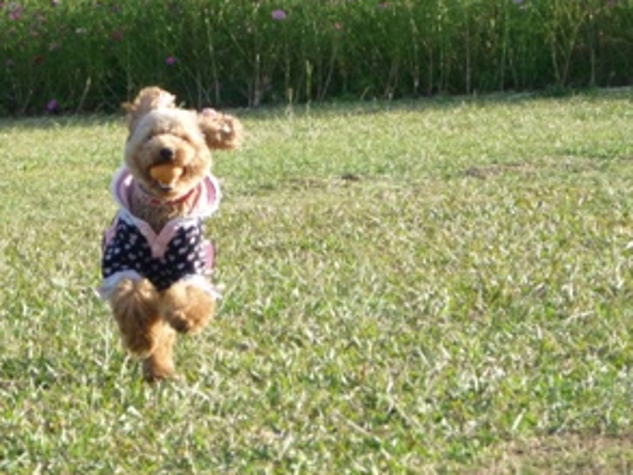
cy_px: 136
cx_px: 225
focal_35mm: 202
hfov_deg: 9.8
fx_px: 3695
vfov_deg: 7.4
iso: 400
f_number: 5.9
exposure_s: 1/500
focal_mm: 22
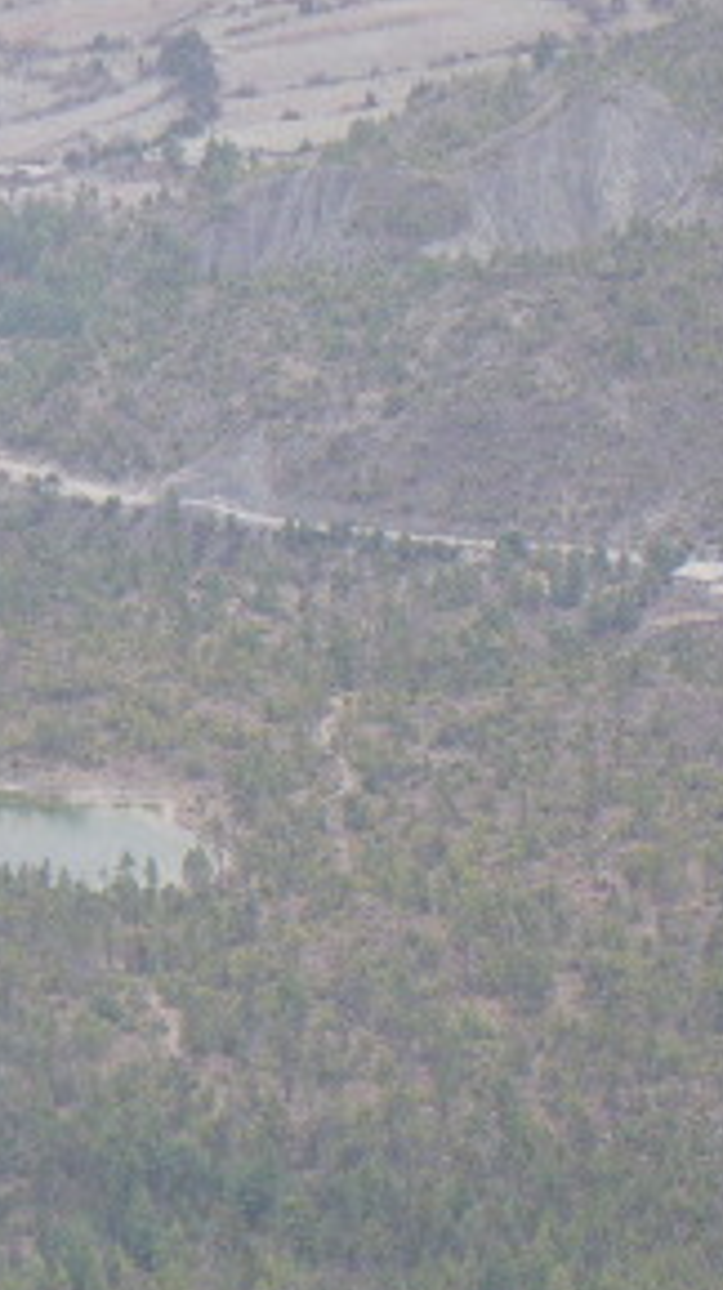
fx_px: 15411
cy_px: 710
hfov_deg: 2.7
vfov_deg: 4.8
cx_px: -203
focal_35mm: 451
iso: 160
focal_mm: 25
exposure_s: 1/250
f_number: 5.5
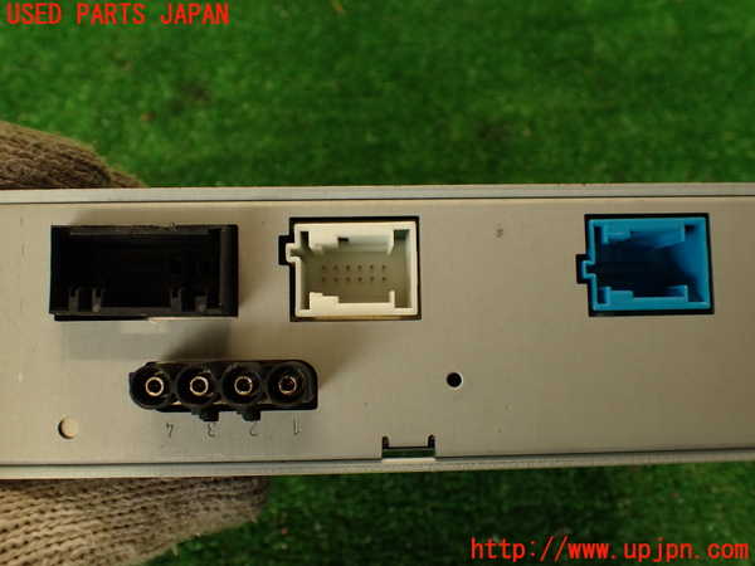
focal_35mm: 30
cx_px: 378
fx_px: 654
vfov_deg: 46.8
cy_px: 283
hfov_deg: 60.0
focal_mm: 5.4
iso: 200
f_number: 2.3
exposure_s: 1/60
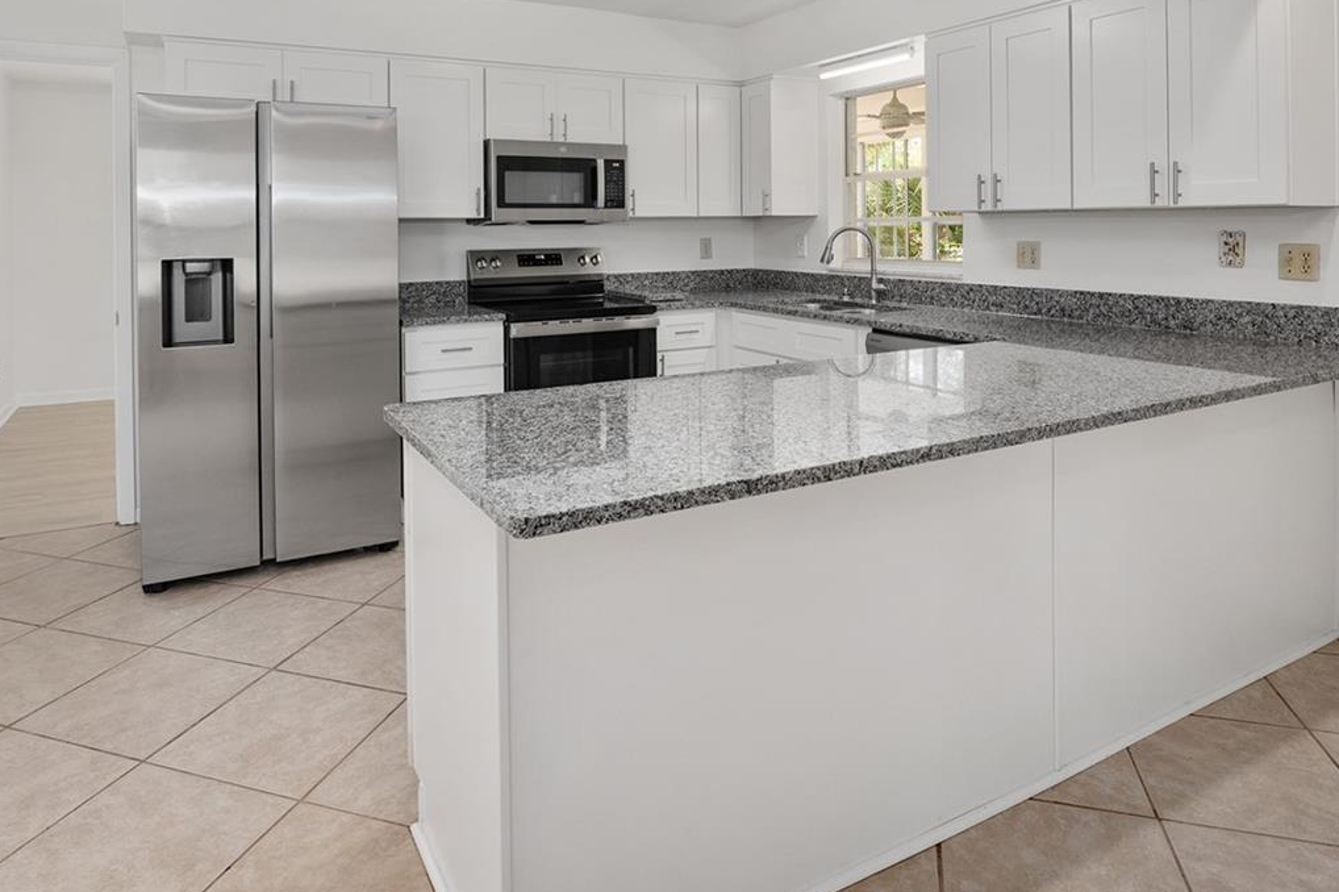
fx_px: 818
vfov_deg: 54.5
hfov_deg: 78.5
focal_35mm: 22
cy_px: 222
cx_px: 626
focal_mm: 14
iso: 400
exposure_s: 1/10
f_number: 7.1
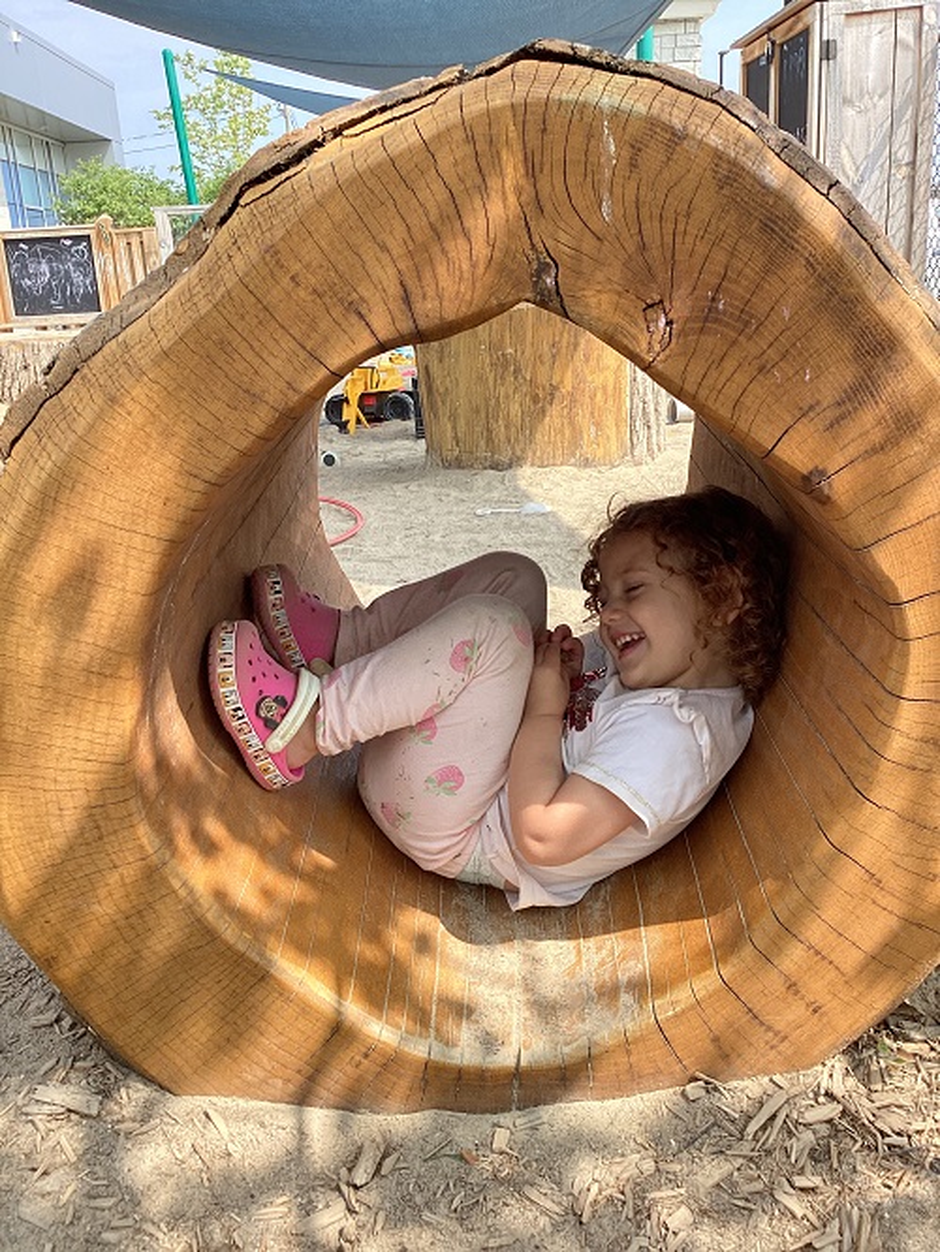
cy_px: 626
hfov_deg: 45.5
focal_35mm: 31
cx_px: 470
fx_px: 1122
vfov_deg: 58.3
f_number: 2.4
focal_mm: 3.3
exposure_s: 1/388
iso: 25
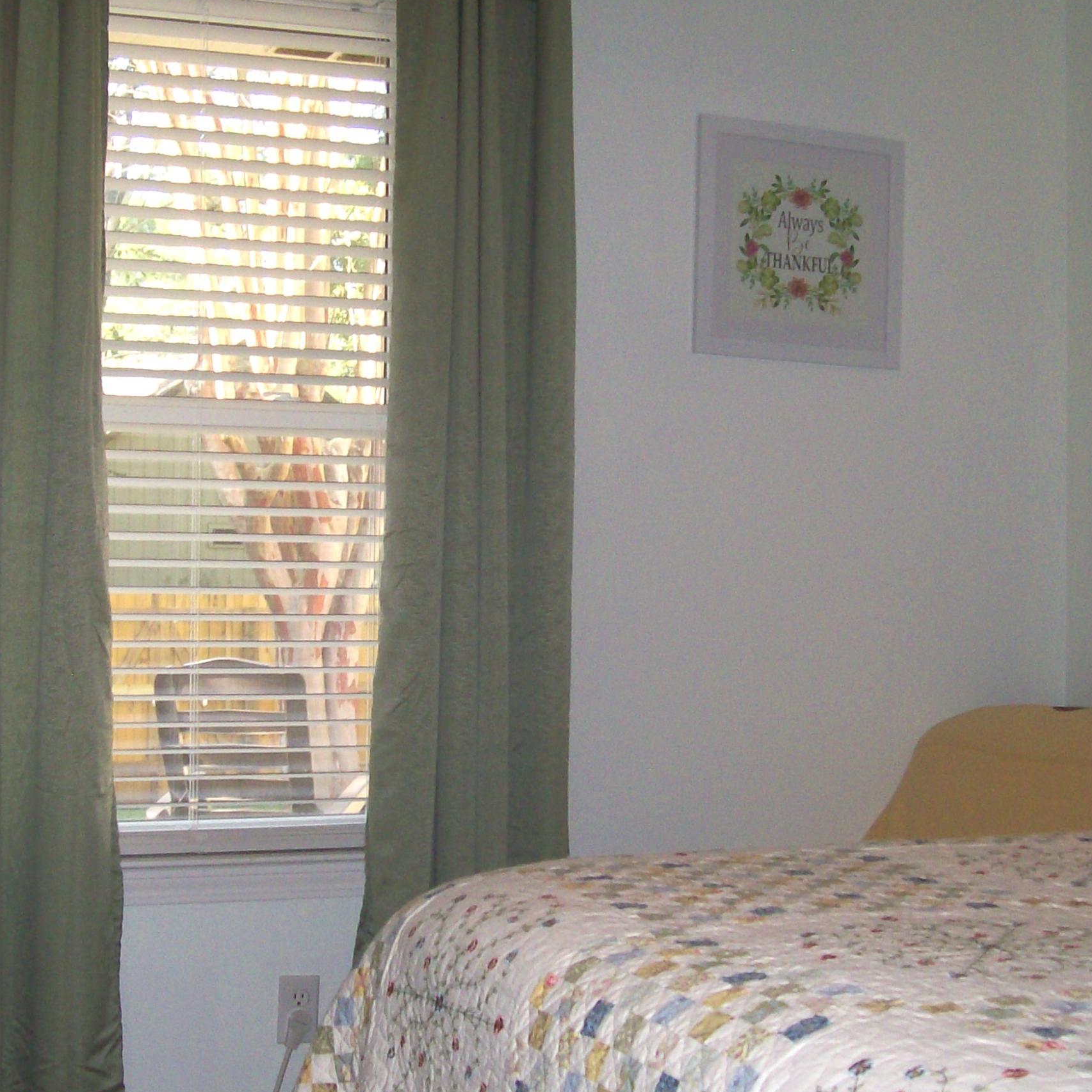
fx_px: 1999
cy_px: 612
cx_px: 427
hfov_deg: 30.5
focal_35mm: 56
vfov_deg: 30.5
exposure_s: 1/64
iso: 140
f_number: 2.7
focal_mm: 6
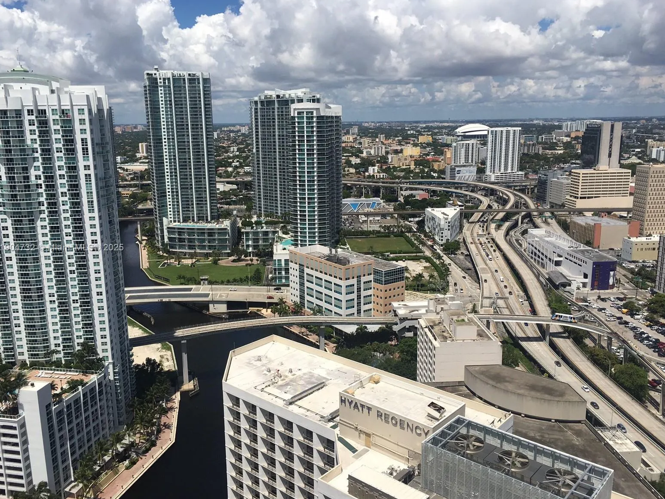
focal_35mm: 30
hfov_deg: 60.0
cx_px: 330
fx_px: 576
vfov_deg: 46.8
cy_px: 248
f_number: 2.2
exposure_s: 1/3497
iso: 25
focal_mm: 4.15
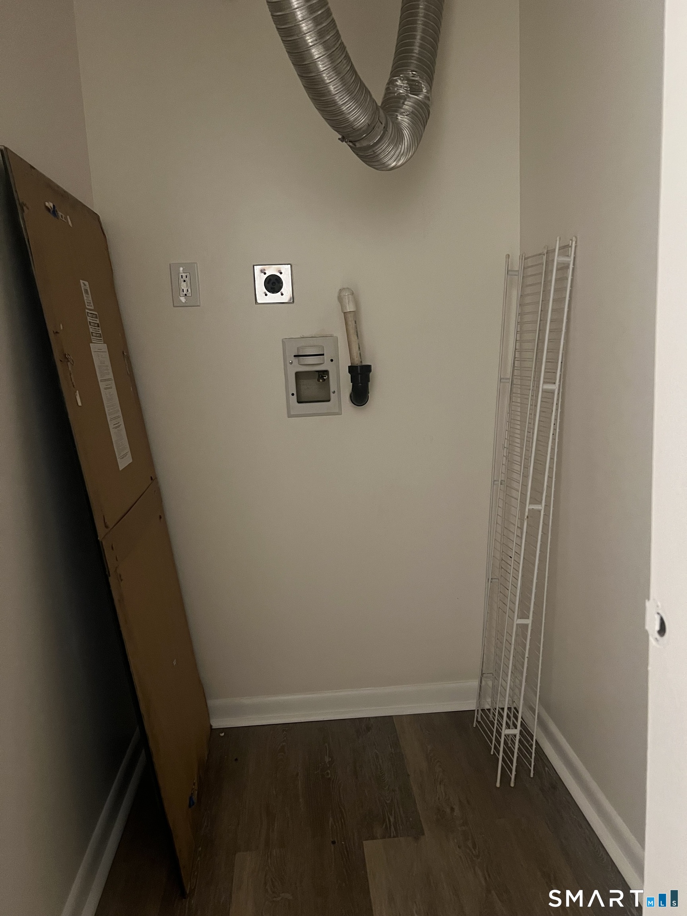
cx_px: 344
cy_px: 458
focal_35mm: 26
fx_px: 688
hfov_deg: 53.1
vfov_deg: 67.3
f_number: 1.5
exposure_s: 1/30
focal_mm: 5.7
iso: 640
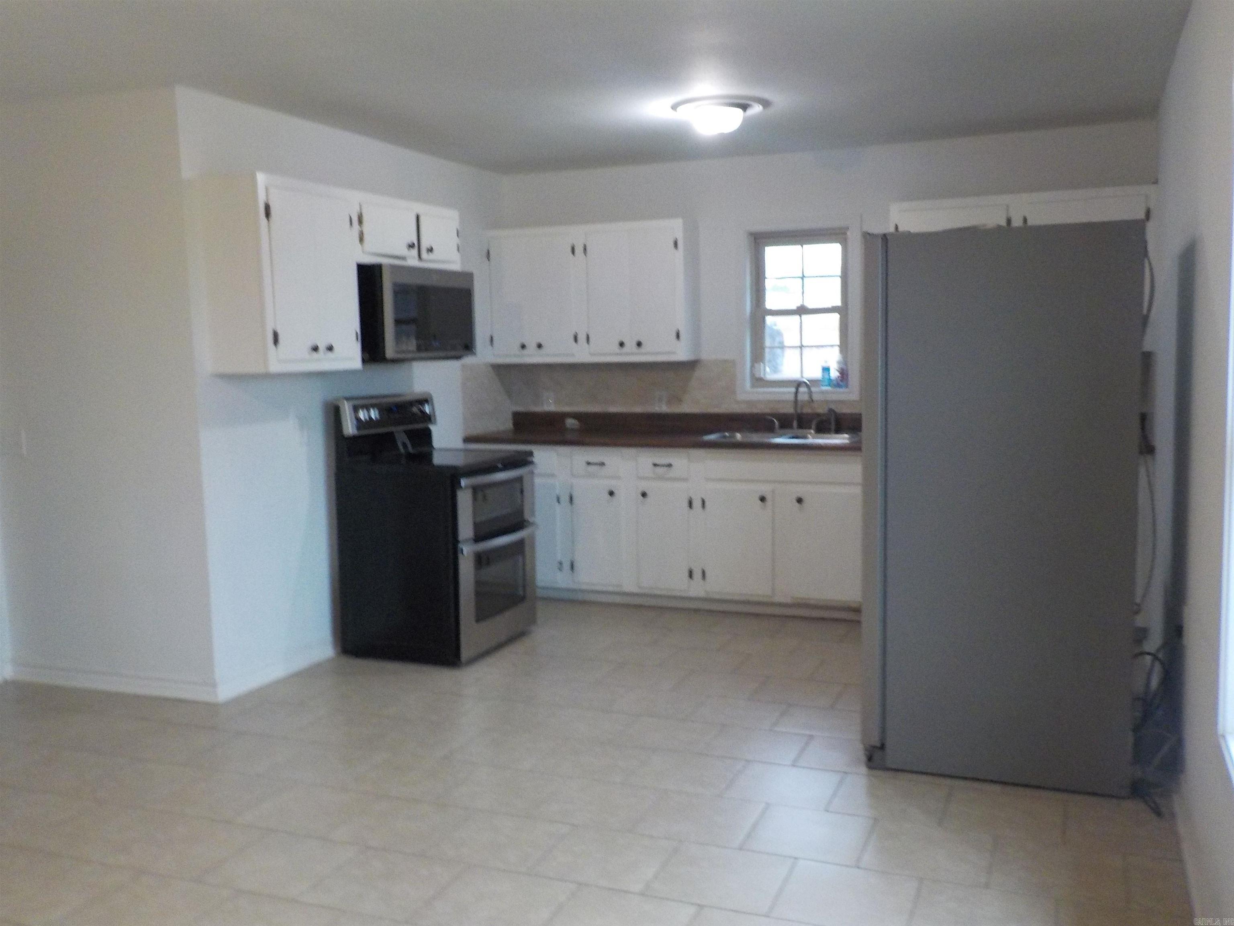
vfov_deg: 46.8
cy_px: 463
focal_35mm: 30
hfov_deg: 60.0
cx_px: 617
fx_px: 1069
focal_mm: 4.1
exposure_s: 1/25
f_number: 3.3
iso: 400
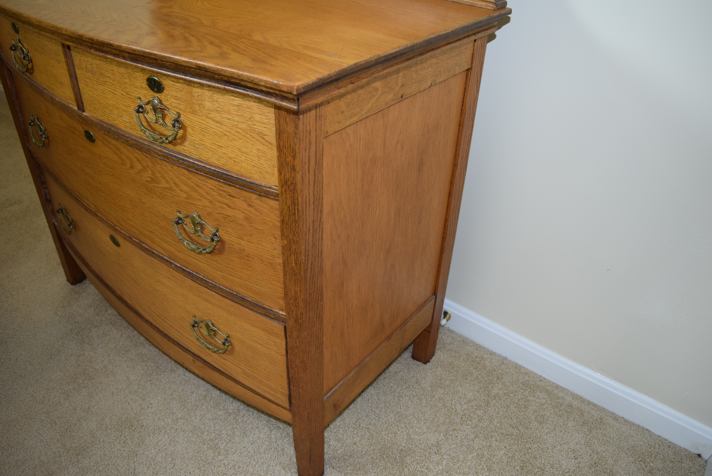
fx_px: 534
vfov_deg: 48.0
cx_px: 356
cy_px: 238
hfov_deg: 67.3
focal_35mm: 27
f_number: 4
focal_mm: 18
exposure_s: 1/60
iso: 800
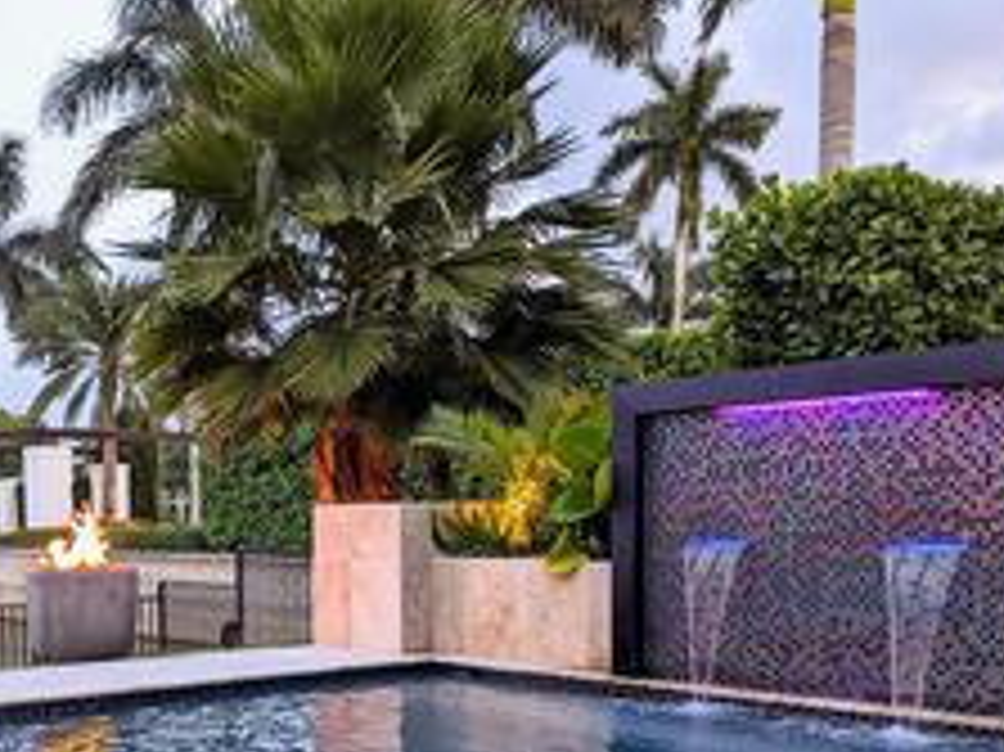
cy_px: 599
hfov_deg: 43.1
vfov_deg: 32.7
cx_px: 315
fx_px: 1246
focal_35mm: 43
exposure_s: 1/243
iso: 440
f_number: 1.85
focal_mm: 6.81
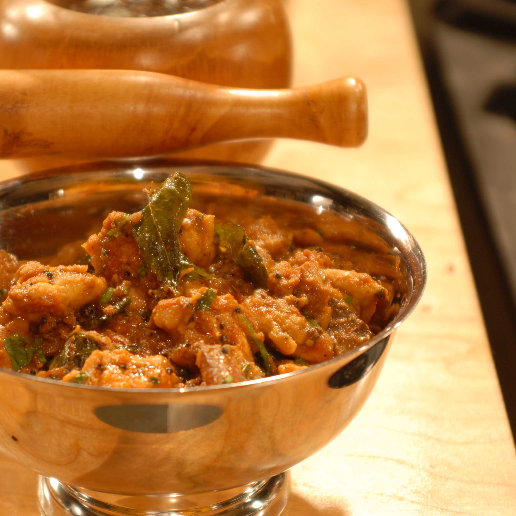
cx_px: 189
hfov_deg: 13.0
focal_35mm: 134
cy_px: 259
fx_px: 2260
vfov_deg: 13.0
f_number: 4.5
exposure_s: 1/80
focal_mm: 70
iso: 250
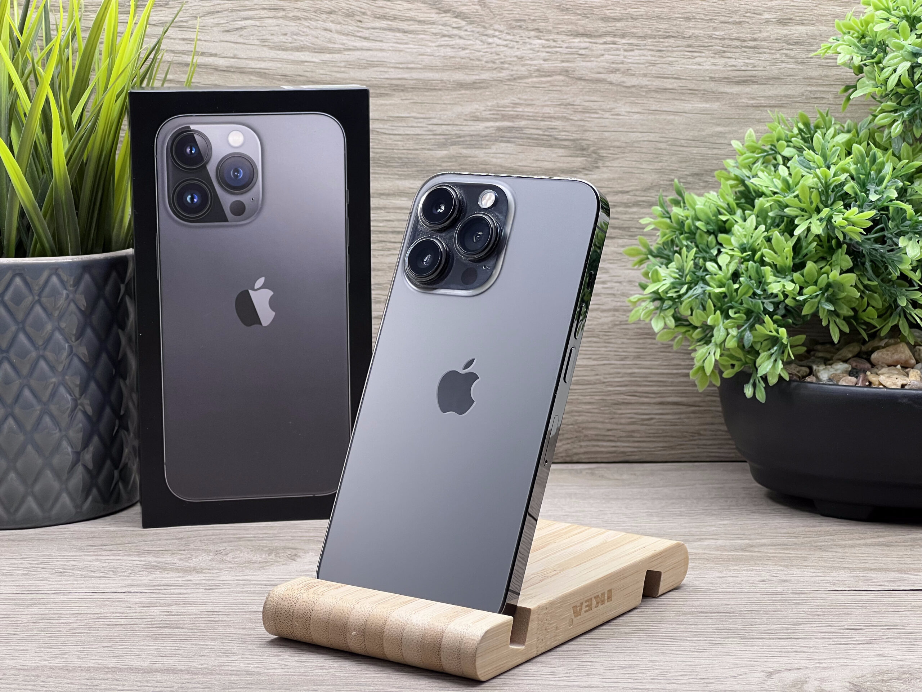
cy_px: 346
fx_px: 2051
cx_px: 461
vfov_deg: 19.1
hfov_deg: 25.3
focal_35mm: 77
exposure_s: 1/100
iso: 100
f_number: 2.8
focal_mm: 9
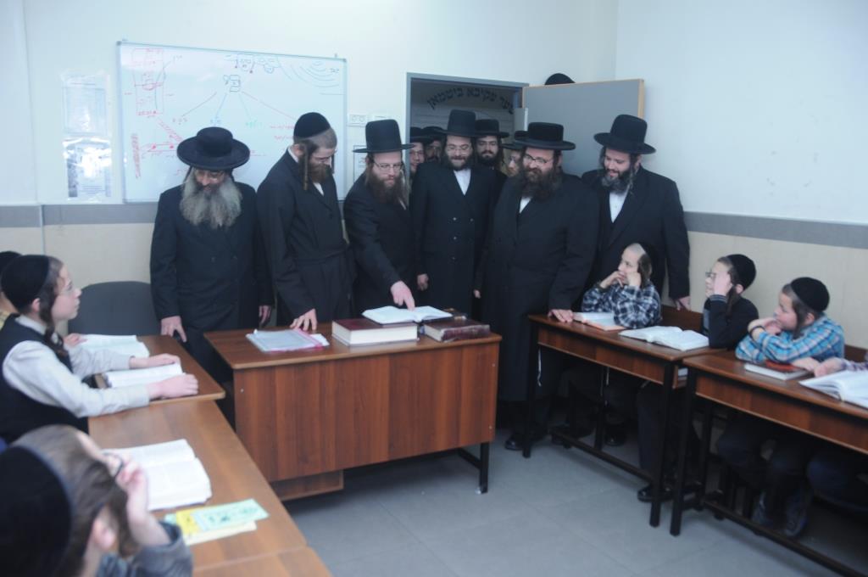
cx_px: 434
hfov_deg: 67.4
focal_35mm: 27
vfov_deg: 47.8
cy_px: 288
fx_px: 650
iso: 400
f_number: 4.5
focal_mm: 18
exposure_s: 1/125
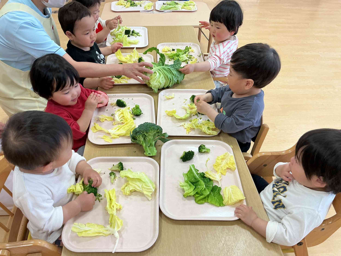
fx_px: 286
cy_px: 128
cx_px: 170
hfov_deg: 61.7
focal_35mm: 29
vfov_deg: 48.2
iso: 50
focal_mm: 3
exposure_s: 1/100
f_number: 1.8
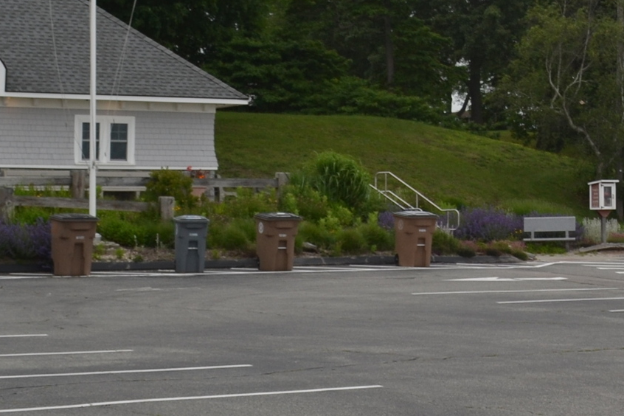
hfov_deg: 18.1
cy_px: -23
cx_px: 673
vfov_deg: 12.4
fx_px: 1889
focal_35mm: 109
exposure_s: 1/200
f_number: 6.3
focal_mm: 20
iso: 100
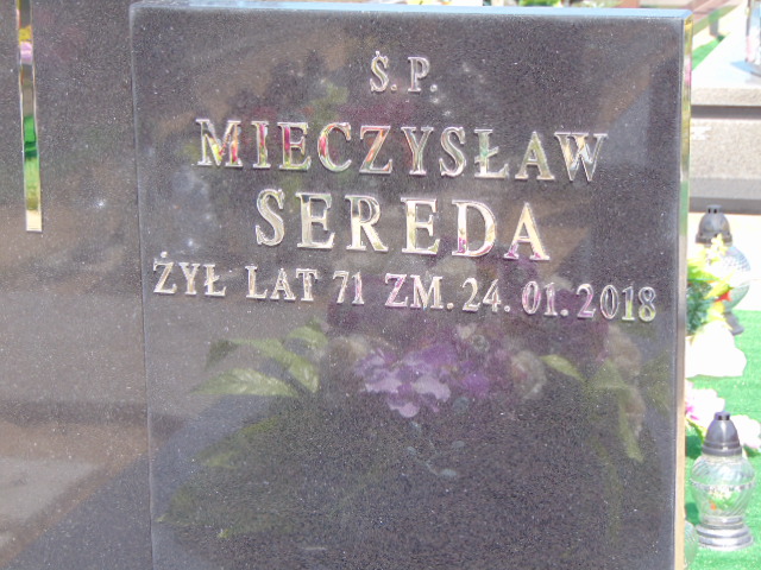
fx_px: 2374
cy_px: 285
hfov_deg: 18.2
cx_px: 380
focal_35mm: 108
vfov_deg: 13.7
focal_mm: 19.4
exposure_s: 1/250
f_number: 10.1
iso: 80
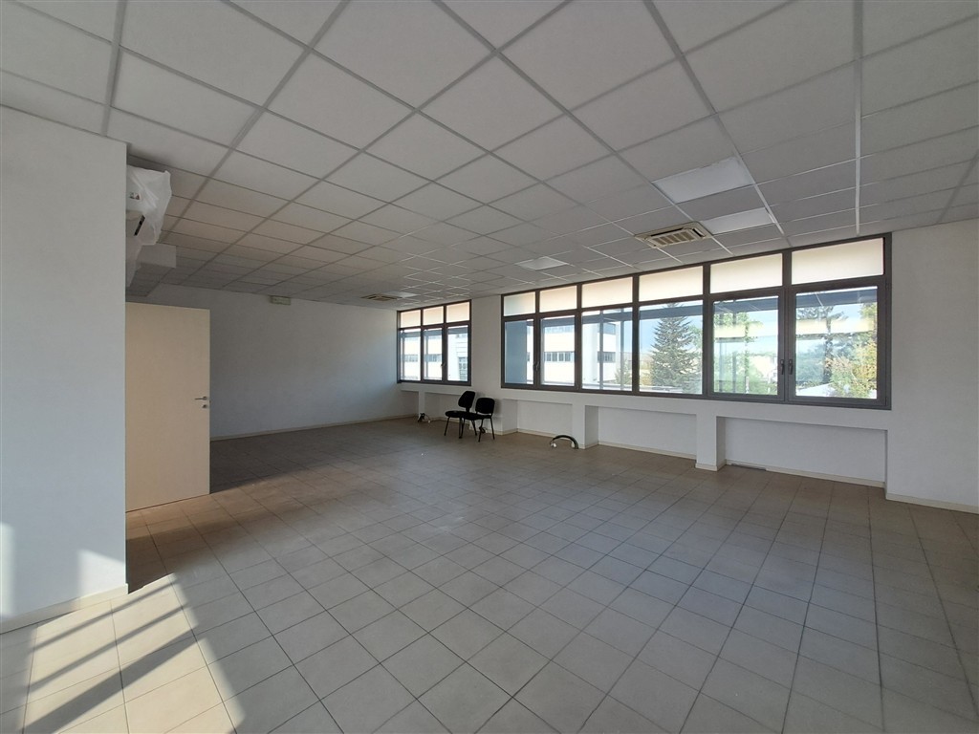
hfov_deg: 106.2
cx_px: 490
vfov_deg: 89.9
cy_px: 367
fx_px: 368
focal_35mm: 13
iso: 80
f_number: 2.2
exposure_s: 1/100
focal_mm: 1.13
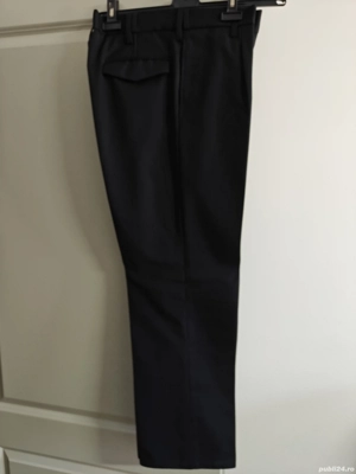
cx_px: 178
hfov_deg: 56.8
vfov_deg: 71.6
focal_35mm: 24
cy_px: 237
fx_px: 329
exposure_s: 1/50
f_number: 1.8
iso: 800
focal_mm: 5.59
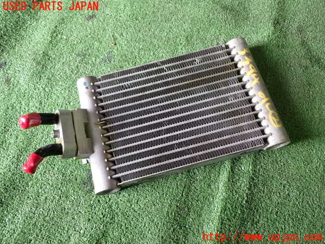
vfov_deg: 46.8
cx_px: 162
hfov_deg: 60.0
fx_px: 282
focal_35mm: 30
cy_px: 122
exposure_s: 1/40
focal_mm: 5.4
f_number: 2.3
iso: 200
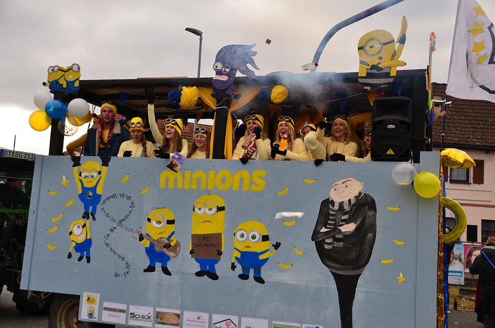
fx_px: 618
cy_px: 164
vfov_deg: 29.8
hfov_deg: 43.7
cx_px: 248
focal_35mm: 45
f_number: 5.6
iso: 400
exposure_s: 1/1250
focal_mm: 30
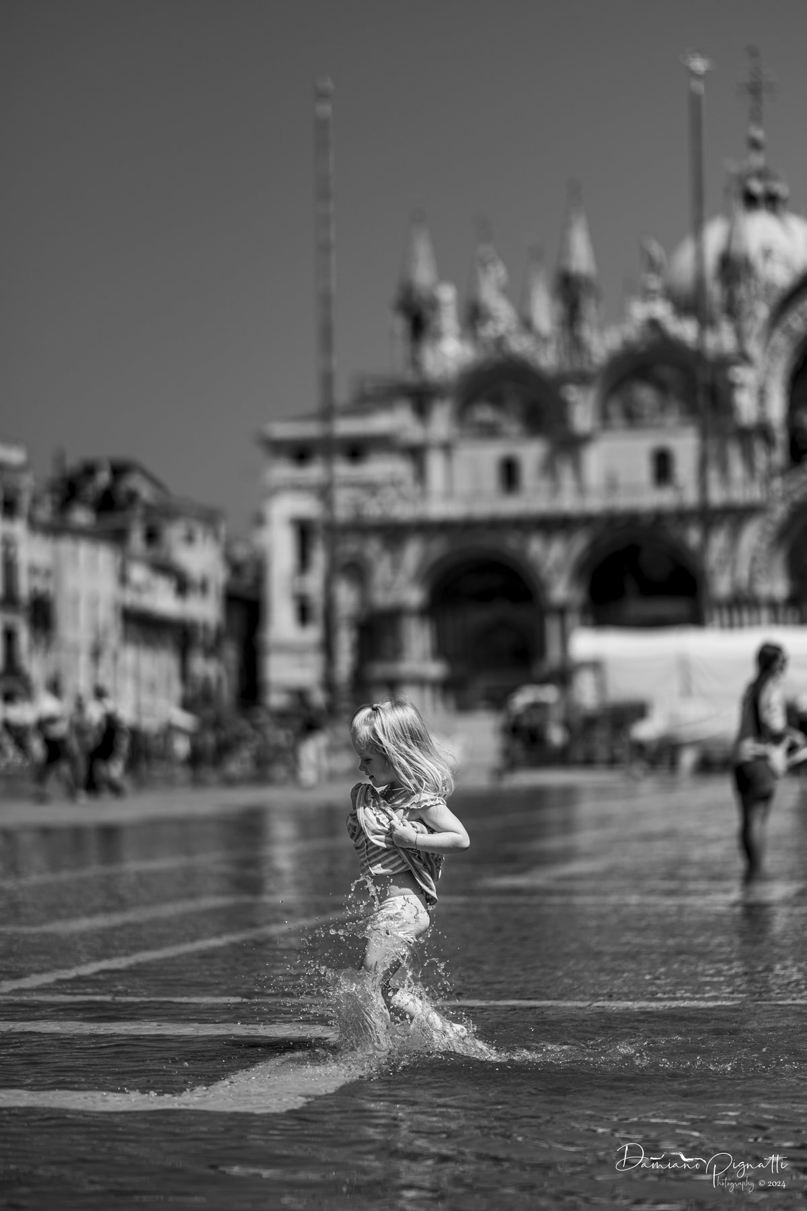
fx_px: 2858
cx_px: 404
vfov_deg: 23.9
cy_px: 606
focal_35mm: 85
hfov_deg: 16.1
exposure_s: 1/8000
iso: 50
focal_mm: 85
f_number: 1.4
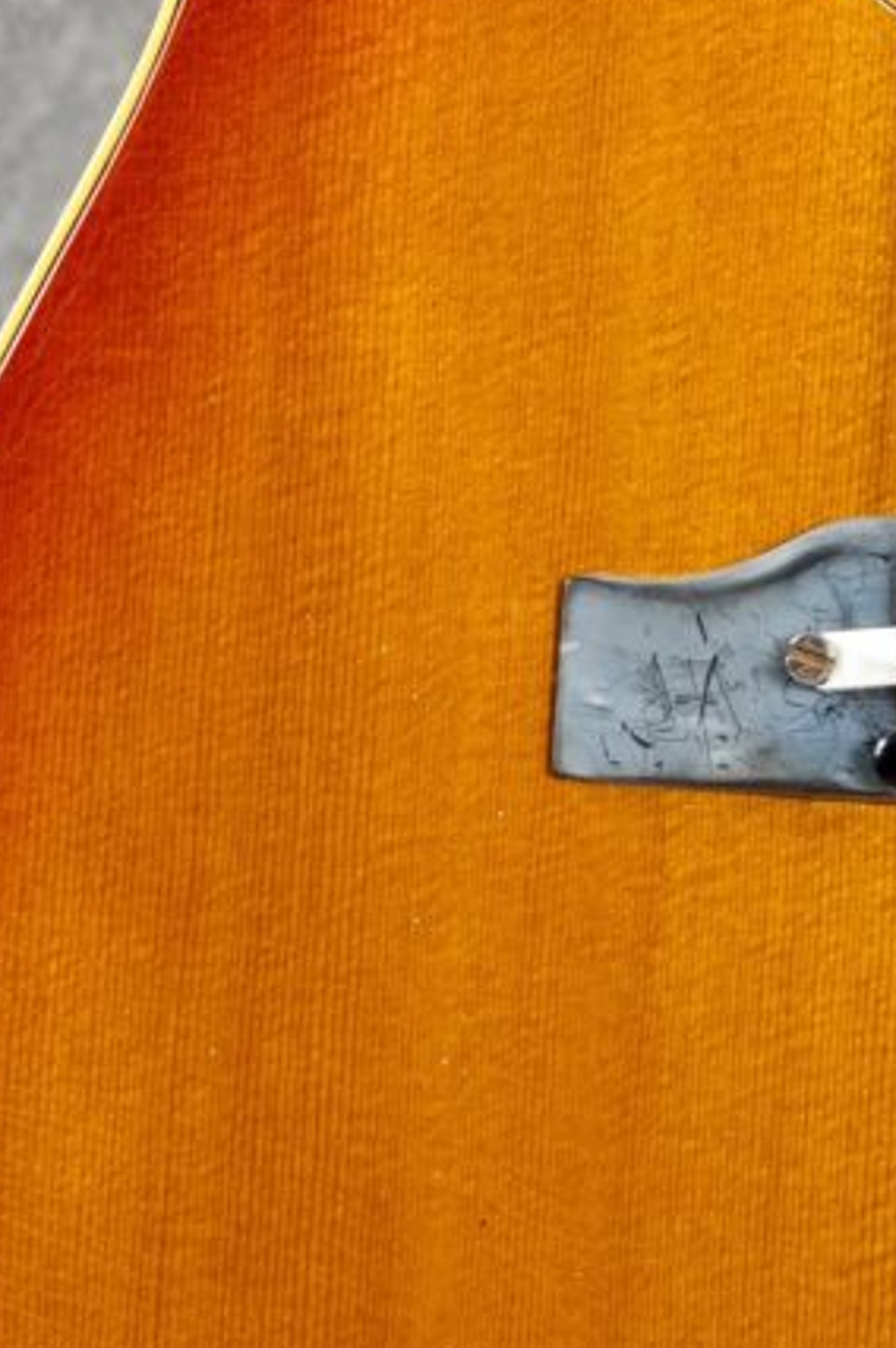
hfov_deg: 4.6
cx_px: 1131
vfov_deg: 6.7
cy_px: -1310
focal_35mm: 300
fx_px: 11217
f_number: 6.3
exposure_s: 1/1.6
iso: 320
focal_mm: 50
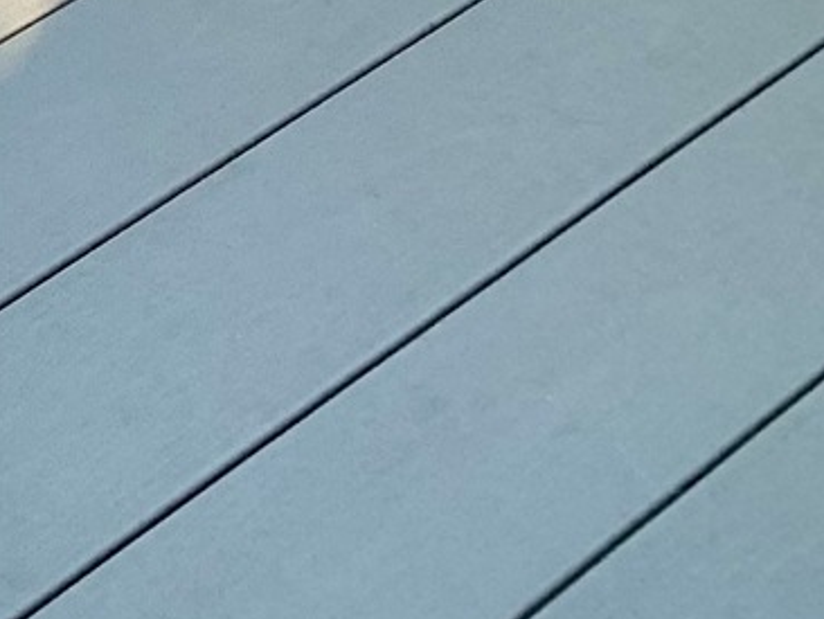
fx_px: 3382
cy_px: -984
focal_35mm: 142
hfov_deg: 11.5
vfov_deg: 9.1
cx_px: -1139
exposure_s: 1/404
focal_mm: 4.25
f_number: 1.8
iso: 25
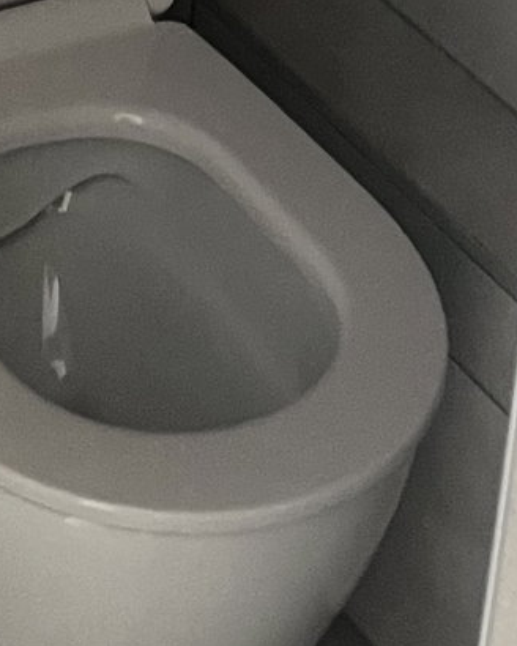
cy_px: -819
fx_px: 2525
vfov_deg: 12.2
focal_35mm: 132
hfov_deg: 11.4
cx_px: -148
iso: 640
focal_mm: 5.1
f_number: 1.6
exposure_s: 1/32
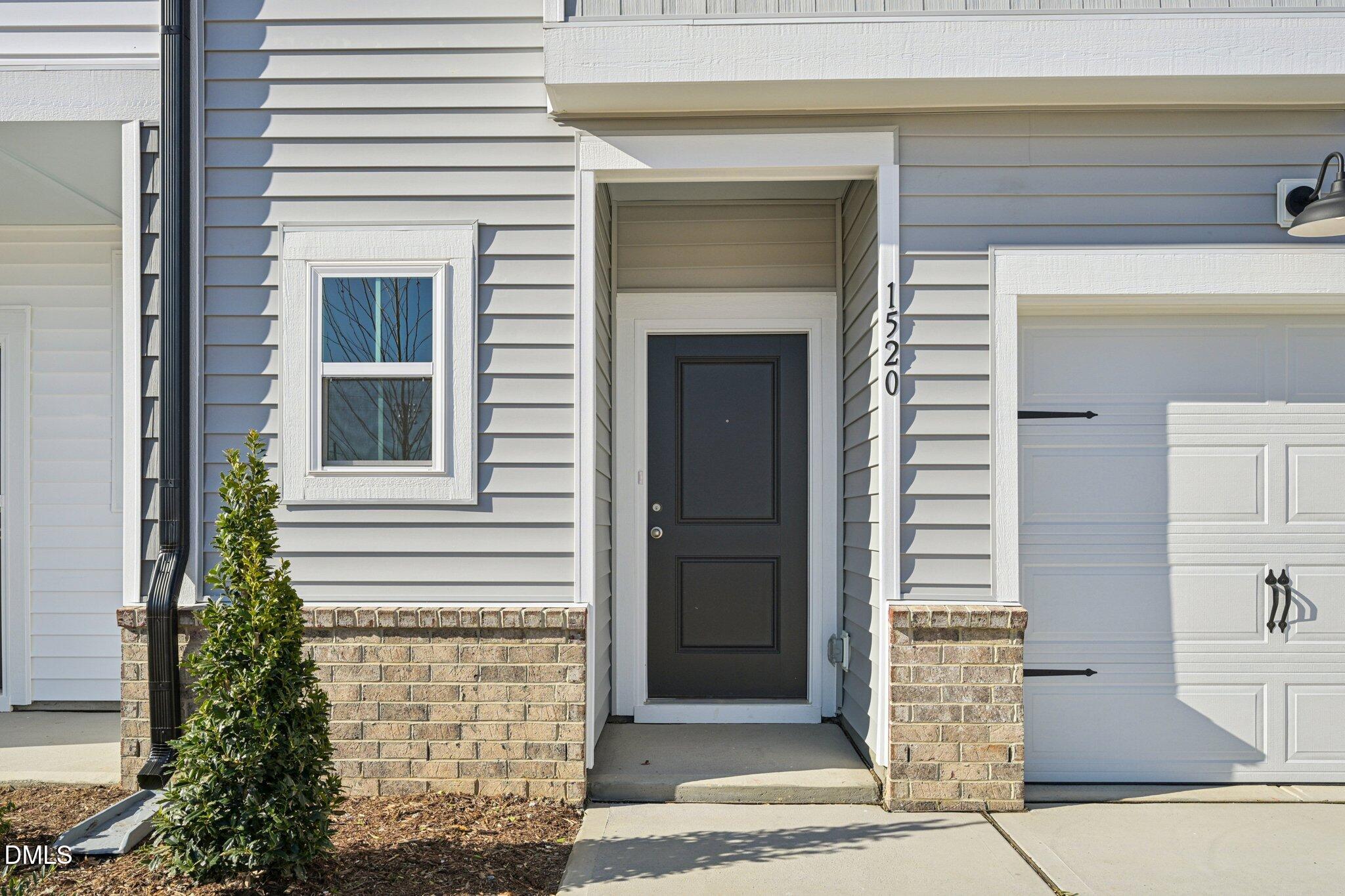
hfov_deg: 70.4
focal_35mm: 26
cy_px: 448
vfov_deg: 50.4
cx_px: 672
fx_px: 953
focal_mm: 25.5
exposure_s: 1/320
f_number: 8
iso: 100
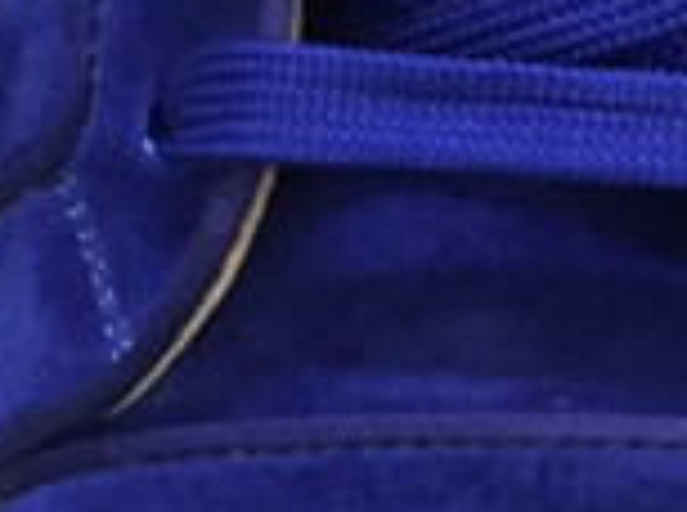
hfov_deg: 14.3
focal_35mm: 133
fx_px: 2633
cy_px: 514
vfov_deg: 11.0
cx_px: 894
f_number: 2.2
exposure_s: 1/17
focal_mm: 4.15
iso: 250
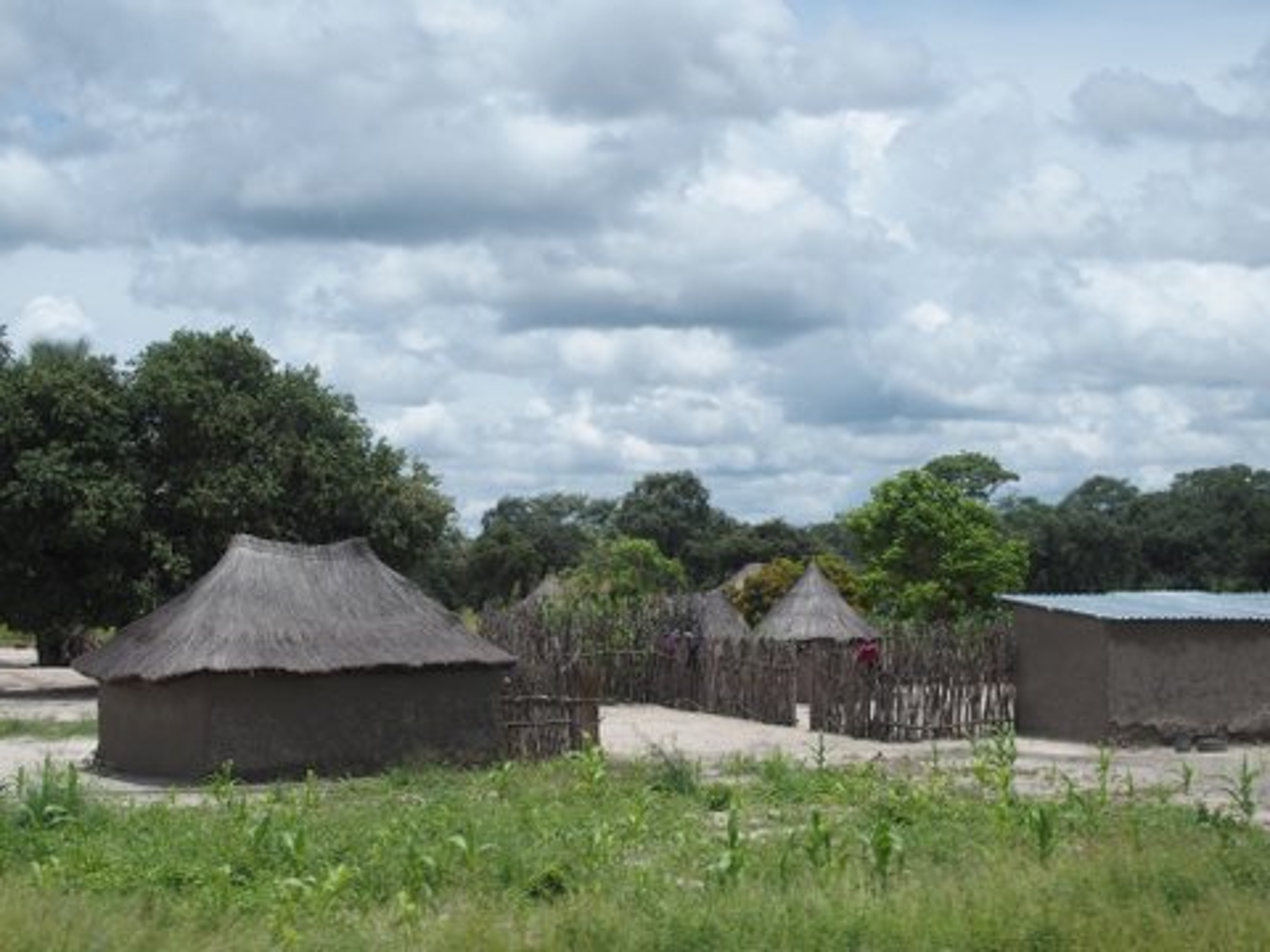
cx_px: 635
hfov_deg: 27.8
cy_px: 476
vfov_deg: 21.0
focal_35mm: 70
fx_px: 2568
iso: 100
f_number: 3.5
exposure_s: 1/1000
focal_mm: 14.5
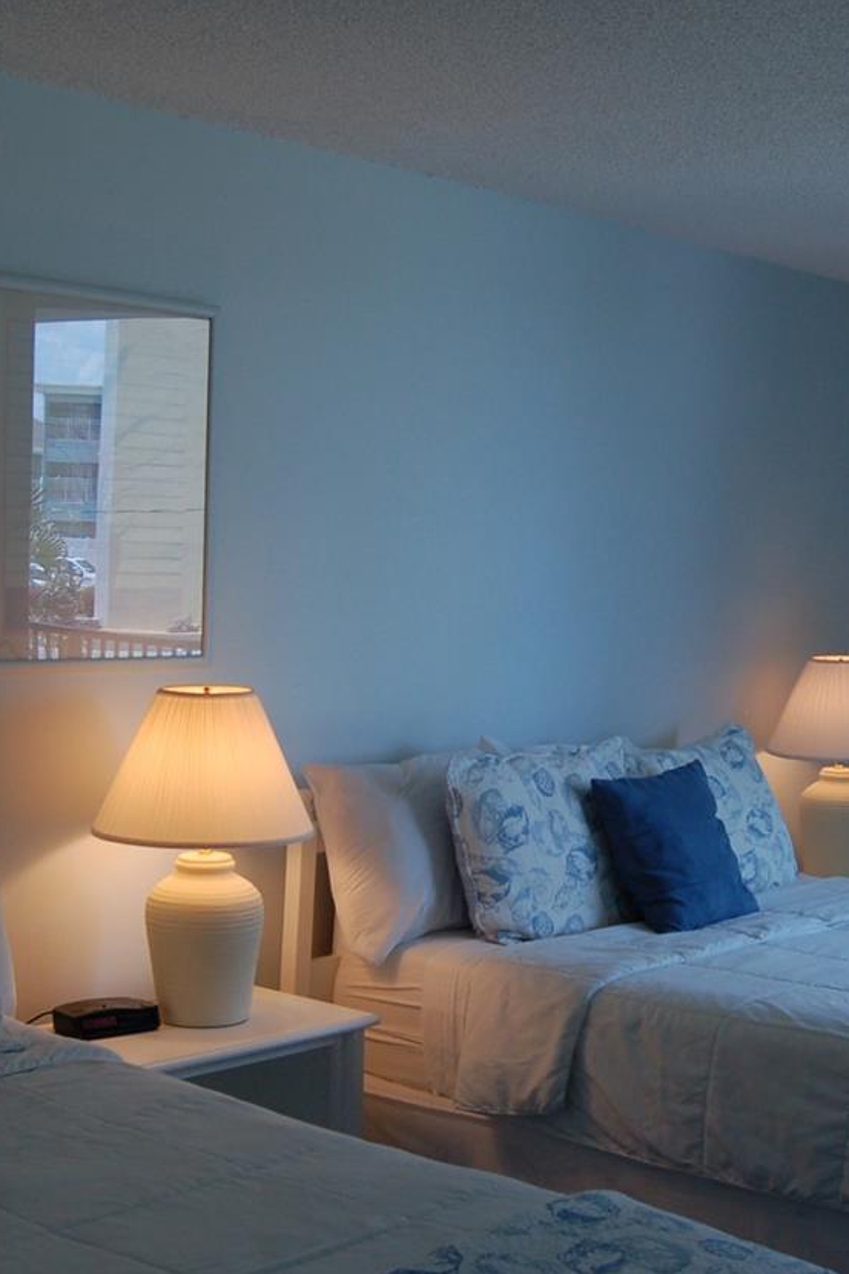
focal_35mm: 52
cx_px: 620
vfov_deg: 38.1
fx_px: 1840
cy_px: 741
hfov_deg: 25.7
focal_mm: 18
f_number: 5.6
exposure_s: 1/125
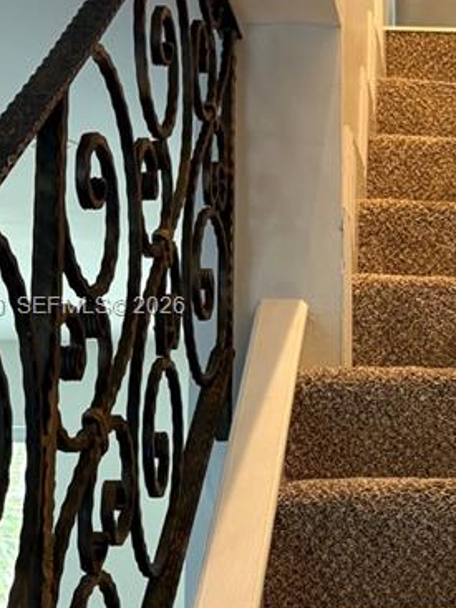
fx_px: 1494
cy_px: 308
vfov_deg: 23.0
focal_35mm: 85
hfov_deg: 16.2
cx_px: 625
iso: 160
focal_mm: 5.96
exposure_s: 1/60
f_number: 1.6
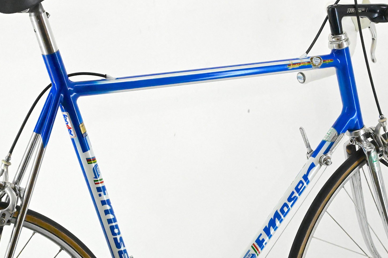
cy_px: 122
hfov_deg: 22.1
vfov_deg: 14.9
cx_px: 180
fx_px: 991
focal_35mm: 92
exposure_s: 1/640
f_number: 20
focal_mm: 70
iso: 20000
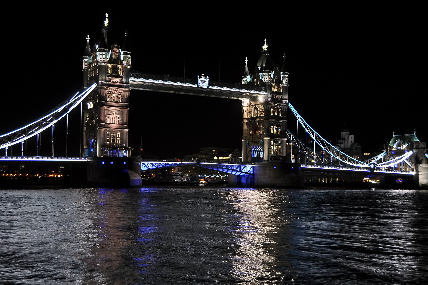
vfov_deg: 28.0
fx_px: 570
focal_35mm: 48
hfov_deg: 41.2
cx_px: 214
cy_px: 142
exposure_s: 1/2.5
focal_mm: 32
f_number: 5.6
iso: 250
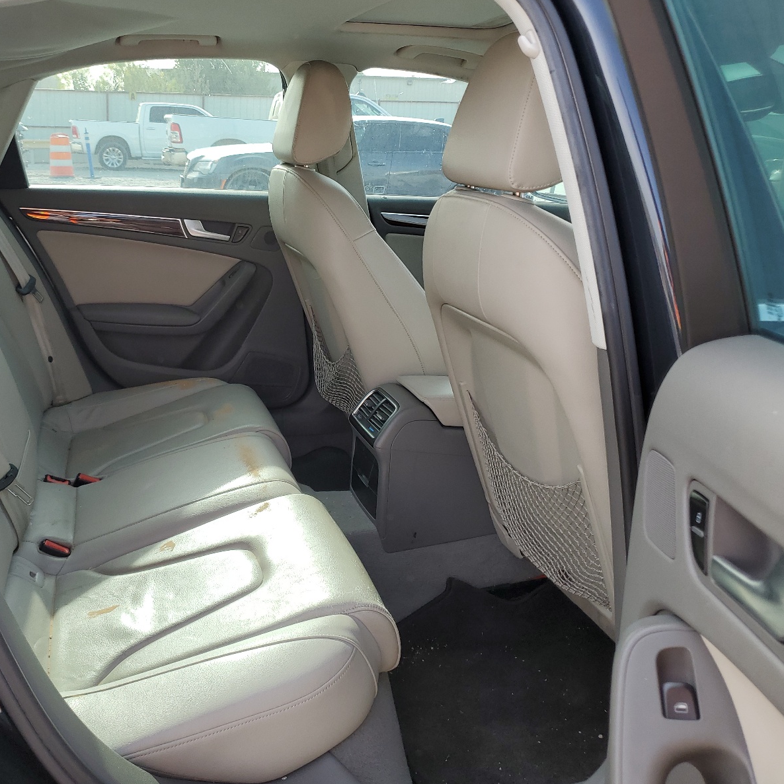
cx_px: 303
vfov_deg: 52.5
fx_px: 794
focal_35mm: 31
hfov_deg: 52.1
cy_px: 392
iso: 50
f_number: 1.5
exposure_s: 1/385
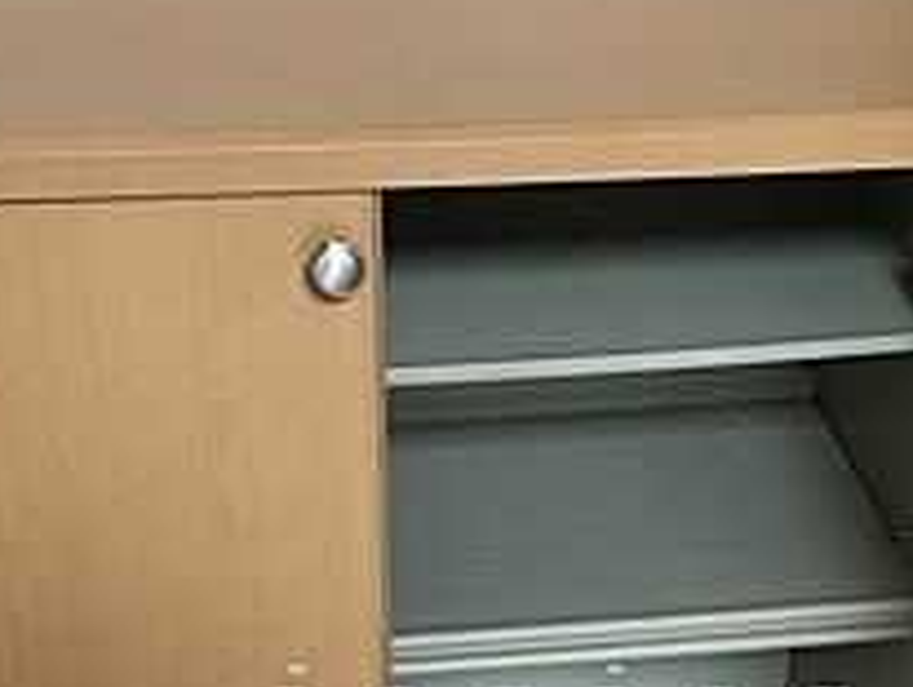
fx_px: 2377
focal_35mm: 90
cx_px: 572
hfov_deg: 21.7
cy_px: 718
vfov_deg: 16.1
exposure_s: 1/24
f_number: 2.2
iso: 200
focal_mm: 4.15
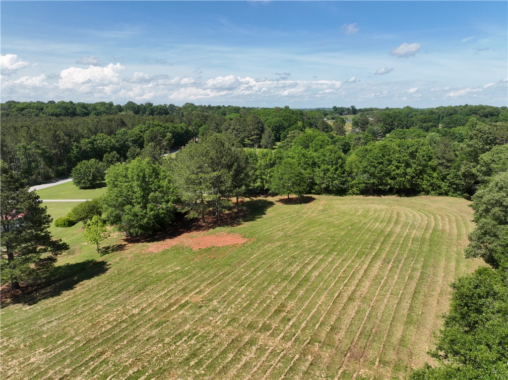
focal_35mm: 24
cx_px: 254
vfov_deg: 56.8
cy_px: 190
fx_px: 352
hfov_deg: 71.6
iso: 100
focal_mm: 12.29
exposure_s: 1/200
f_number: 2.8
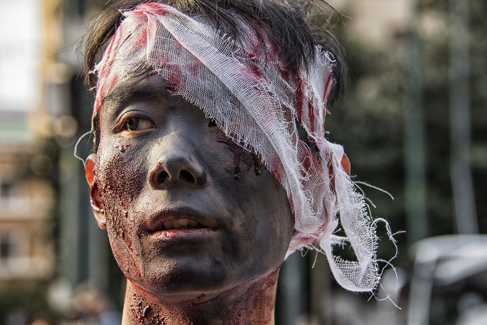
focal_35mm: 129
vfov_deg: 10.6
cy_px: 162
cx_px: 244
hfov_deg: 15.9
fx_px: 1745
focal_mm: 86
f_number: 5.6
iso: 160
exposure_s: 1/200
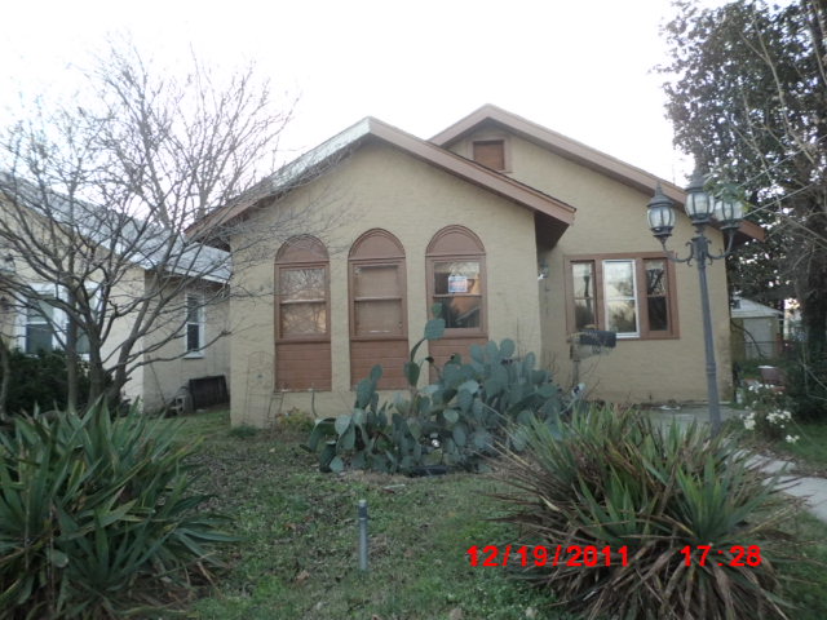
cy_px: 310
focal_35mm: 26
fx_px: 621
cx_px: 414
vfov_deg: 53.1
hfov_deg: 67.3
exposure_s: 1/60
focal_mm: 4.6
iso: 200
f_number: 3.2
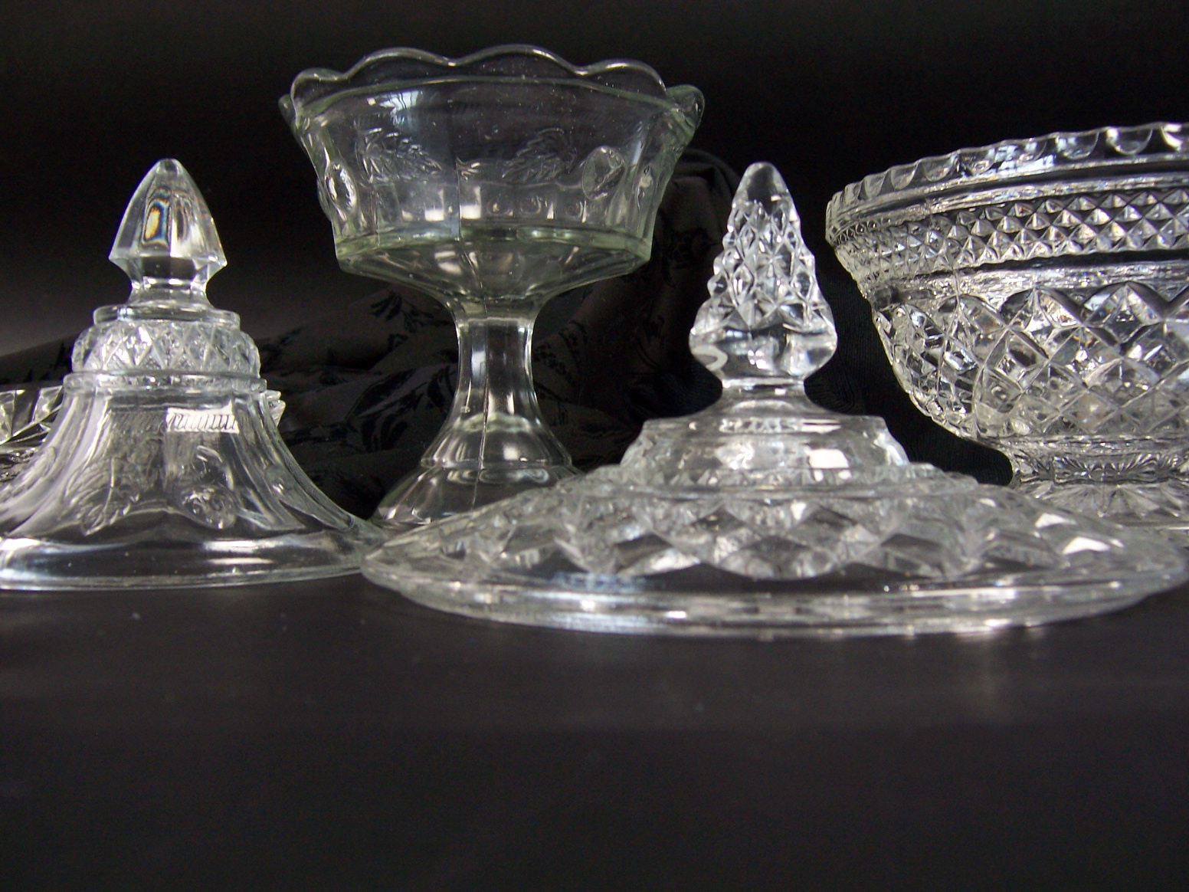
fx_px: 1133
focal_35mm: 33
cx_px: 594
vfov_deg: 42.9
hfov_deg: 55.4
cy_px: 446
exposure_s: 1/8
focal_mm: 5.5
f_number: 3.4
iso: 140
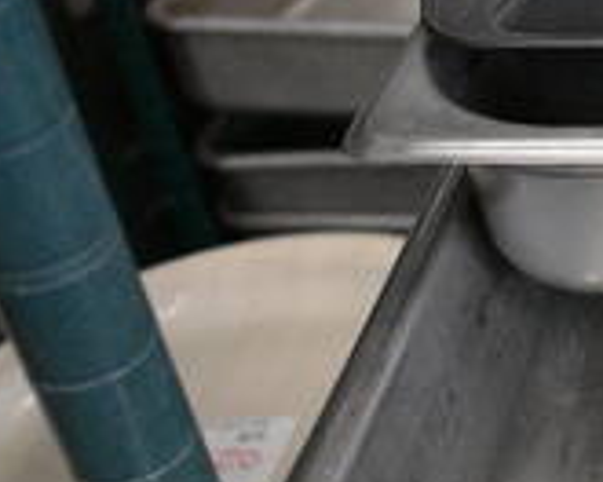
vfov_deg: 16.3
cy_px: 139
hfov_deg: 17.5
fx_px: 1678
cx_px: 998
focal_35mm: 94
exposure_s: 1/125
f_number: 3.5
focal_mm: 18
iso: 4000
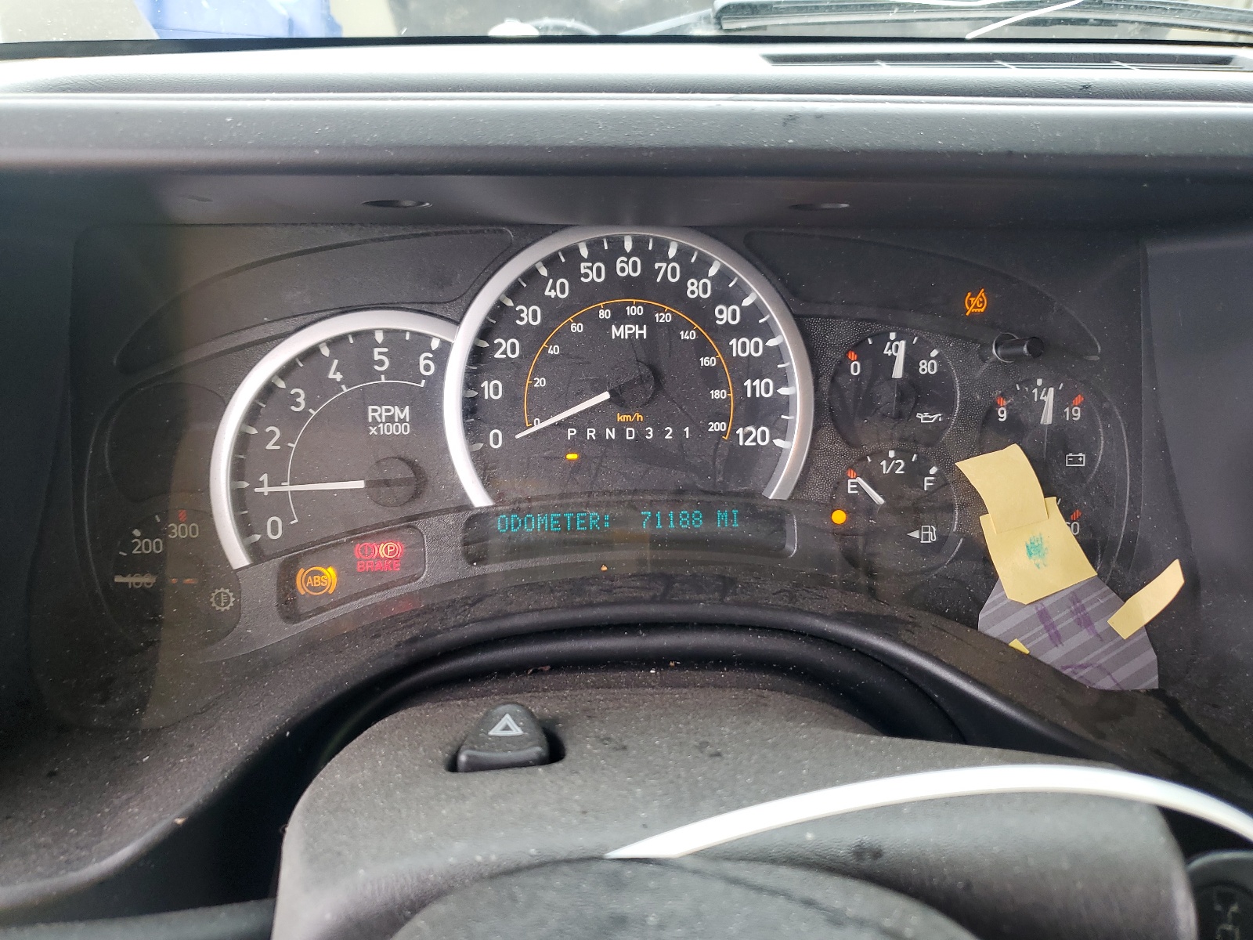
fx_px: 941
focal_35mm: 26
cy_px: 470
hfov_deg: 67.3
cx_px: 626
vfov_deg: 53.1
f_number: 1.5
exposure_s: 1/60.2
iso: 54
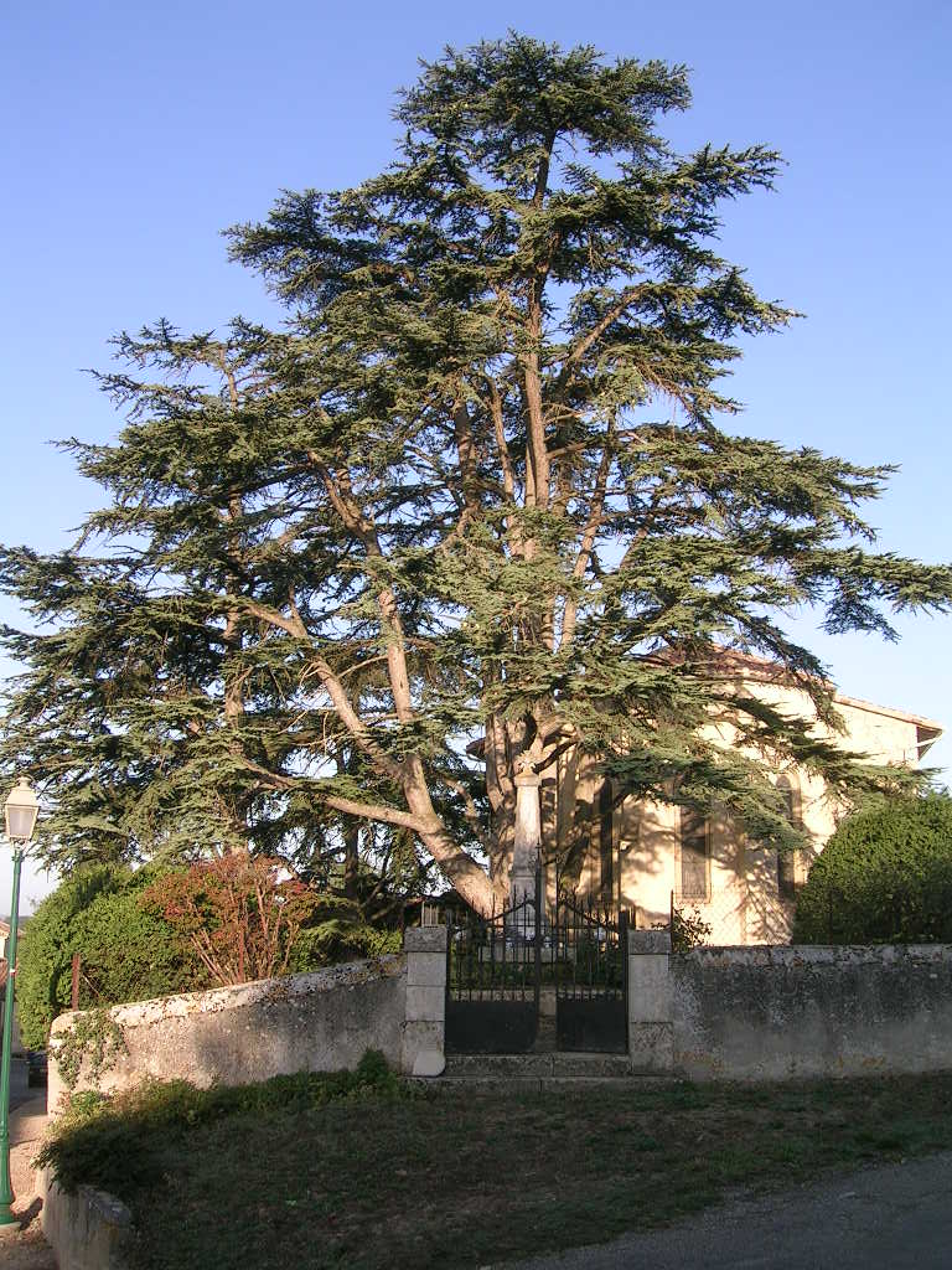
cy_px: 635
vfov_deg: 52.6
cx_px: 476
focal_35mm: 35
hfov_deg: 40.7
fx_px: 1283
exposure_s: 1/174
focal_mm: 5.4
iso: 50
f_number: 4.8
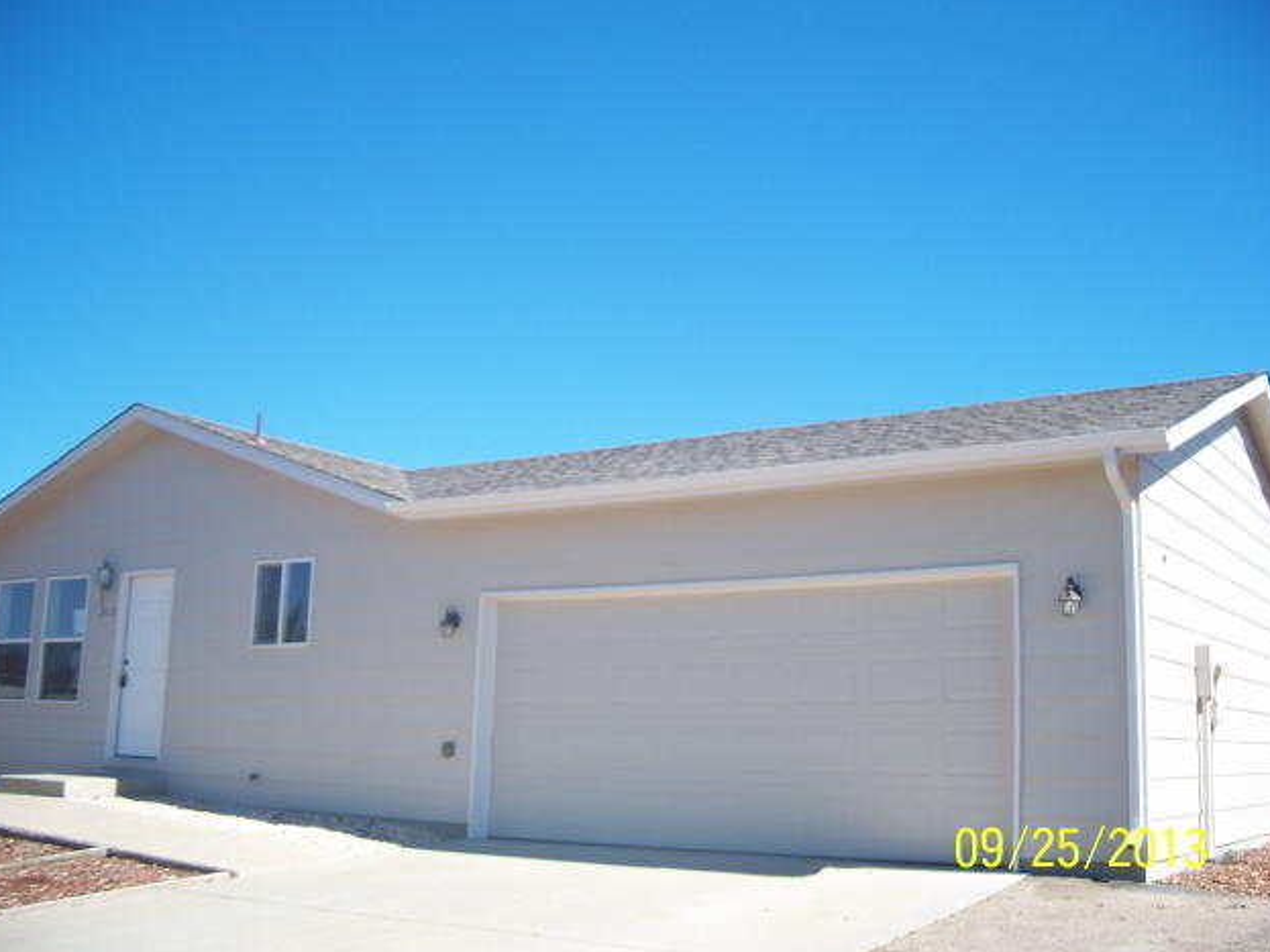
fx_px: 1394
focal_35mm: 38
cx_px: 628
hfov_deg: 49.0
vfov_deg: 37.7
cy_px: 483
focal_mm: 7.8
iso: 64
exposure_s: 1/500
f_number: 2.8
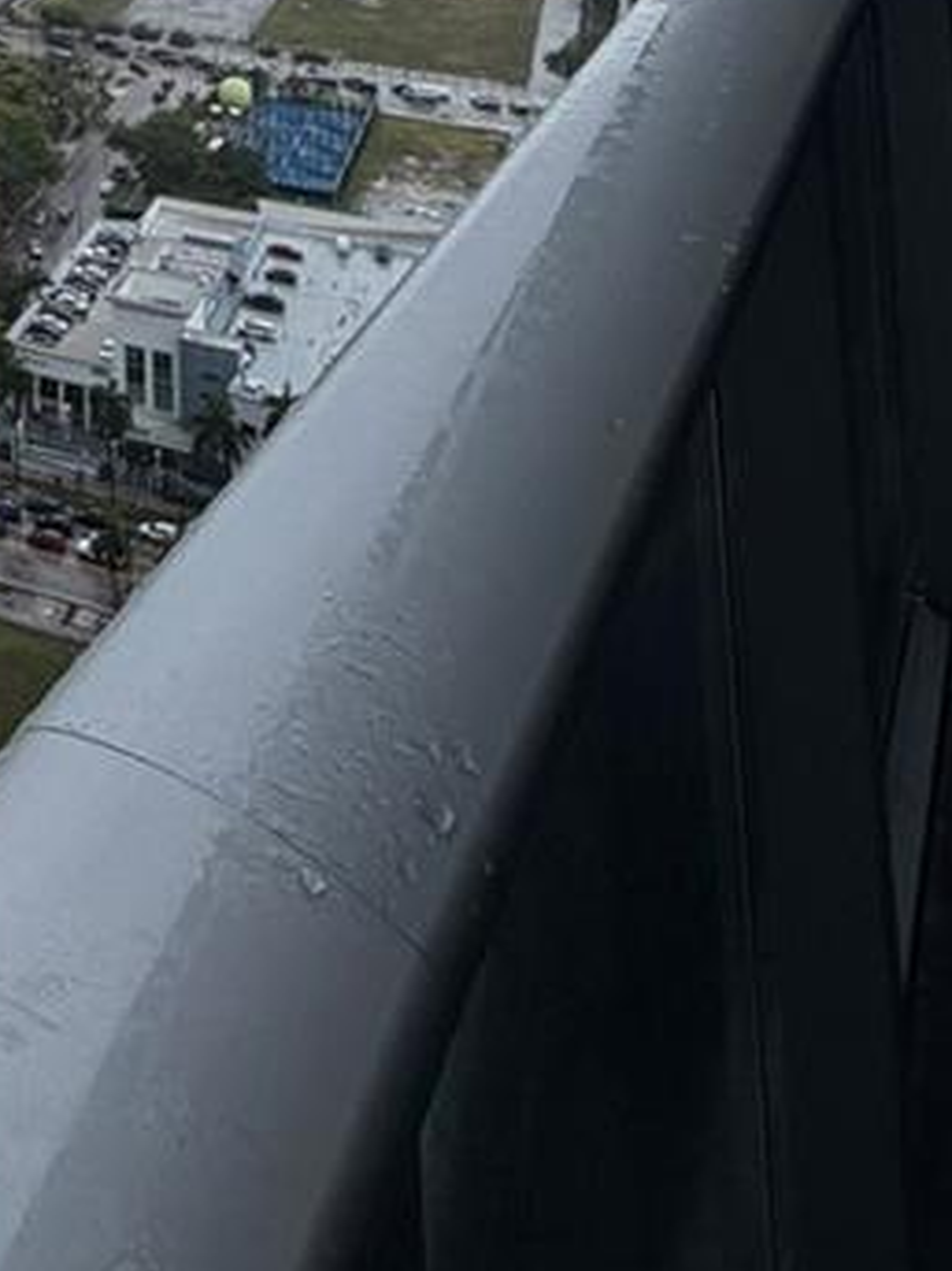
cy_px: -678
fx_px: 1798
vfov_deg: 26.6
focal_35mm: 49
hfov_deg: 26.1
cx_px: -219
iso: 20
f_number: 2.2
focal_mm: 2.22
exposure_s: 1/770
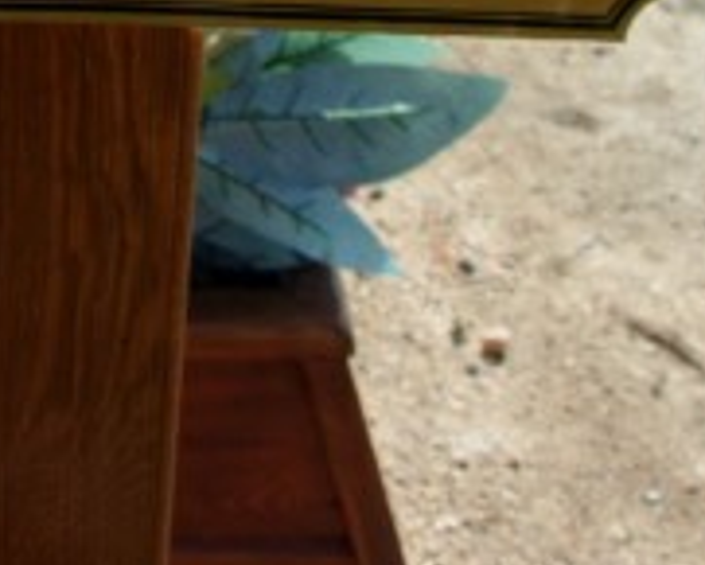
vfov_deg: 15.3
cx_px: -47
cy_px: -284
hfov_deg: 19.8
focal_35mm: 93
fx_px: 1942
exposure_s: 1/85
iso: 80
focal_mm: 4.9
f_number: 10.4
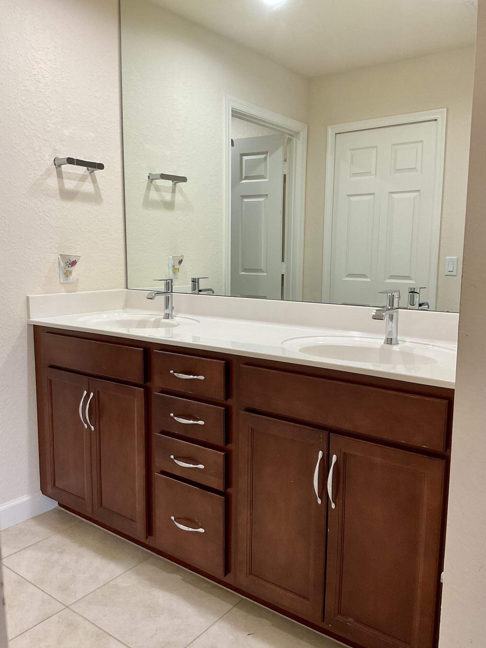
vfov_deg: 61.7
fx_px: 543
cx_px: 243
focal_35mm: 29
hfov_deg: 48.2
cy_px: 324
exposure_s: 1/60
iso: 40
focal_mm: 3
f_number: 1.8
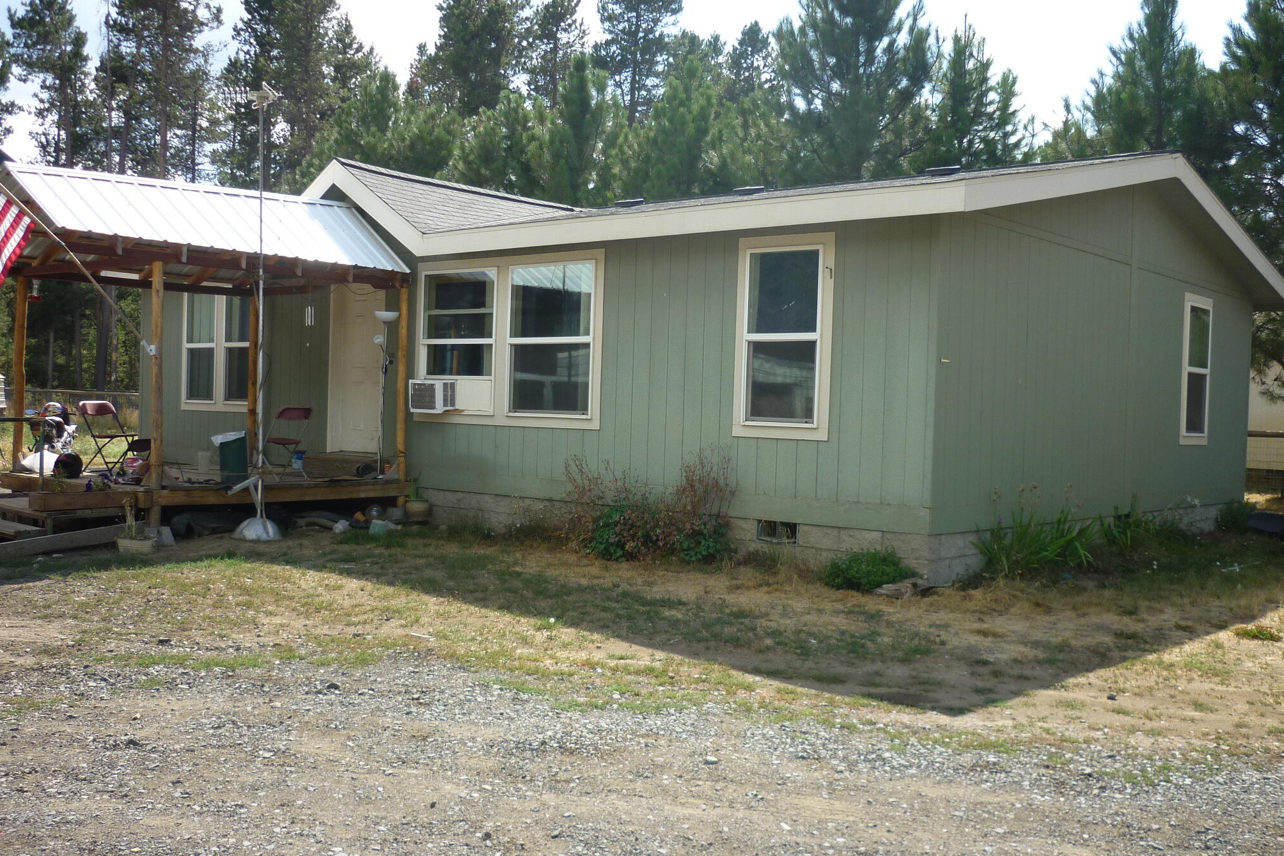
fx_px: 1248
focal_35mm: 35
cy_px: 425
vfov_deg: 37.9
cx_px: 652
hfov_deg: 54.4
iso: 80
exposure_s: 1/640
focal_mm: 5.5
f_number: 2.8
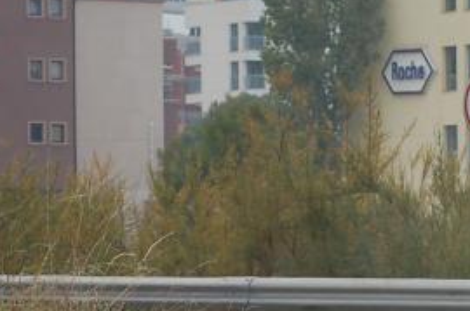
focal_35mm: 410
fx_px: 5343
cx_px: 738
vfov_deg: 3.3
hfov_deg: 5.0
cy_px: 350
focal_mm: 72
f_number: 4.2
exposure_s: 1/1000
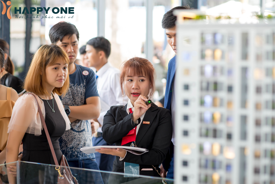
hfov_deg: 23.9
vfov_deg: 16.1
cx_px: 138
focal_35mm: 85
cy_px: 92
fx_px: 650
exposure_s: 1/100
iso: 200
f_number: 2.8
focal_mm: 85
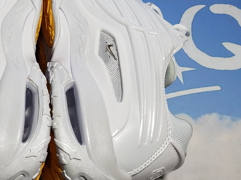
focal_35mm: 53
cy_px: 44
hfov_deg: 35.4
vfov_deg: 27.1
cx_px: 62
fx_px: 369
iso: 50
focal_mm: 4.3
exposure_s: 1/695
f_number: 1.5
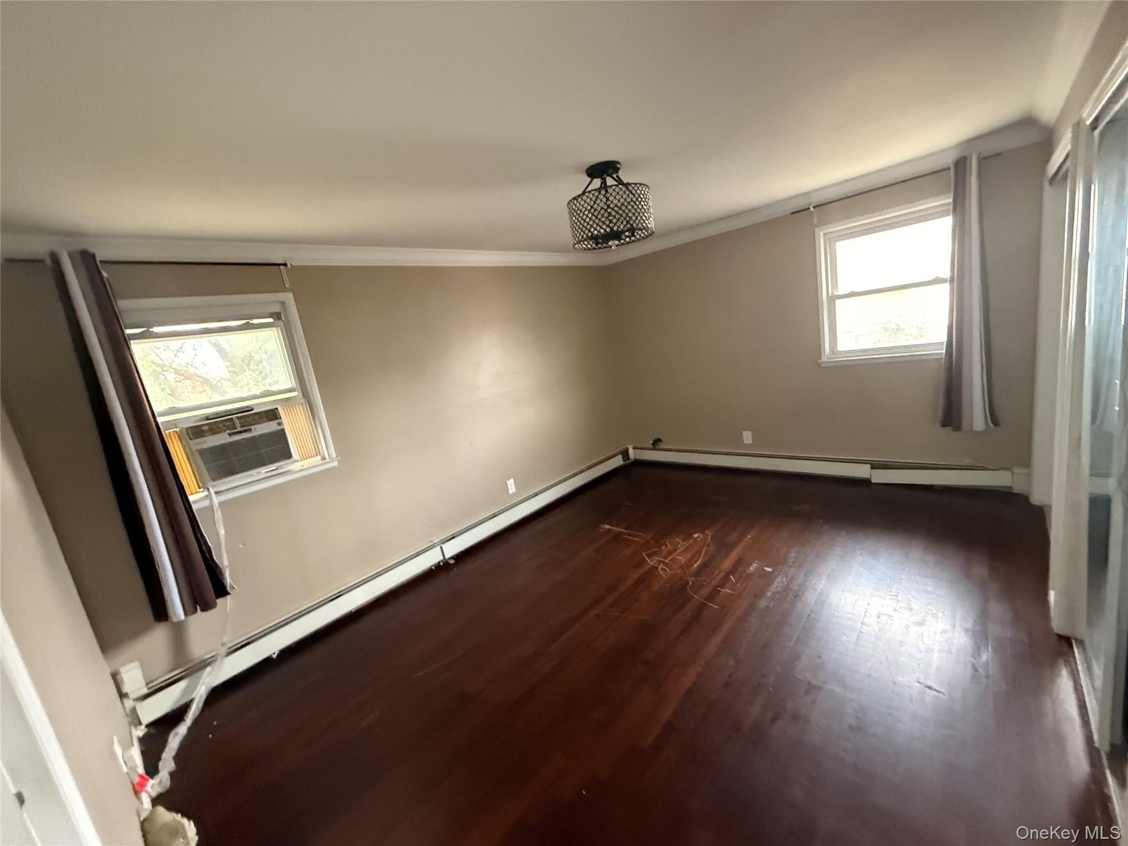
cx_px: 564
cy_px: 423
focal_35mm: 14
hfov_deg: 102.1
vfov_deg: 85.7
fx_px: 456
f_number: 2.2
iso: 1000
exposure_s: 1/60
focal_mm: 2.22
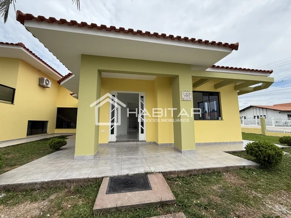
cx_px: 146
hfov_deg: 102.1
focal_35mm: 14
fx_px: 118
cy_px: 109
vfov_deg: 85.7
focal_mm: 2.22
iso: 50
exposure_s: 1/1285
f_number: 2.2
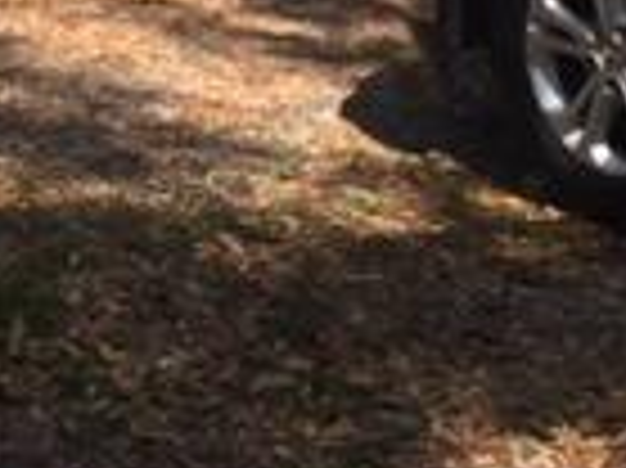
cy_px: -472
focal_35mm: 134
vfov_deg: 10.2
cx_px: -374
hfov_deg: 13.7
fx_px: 2421
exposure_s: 1/1199
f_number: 2.2
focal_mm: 4.15
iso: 32
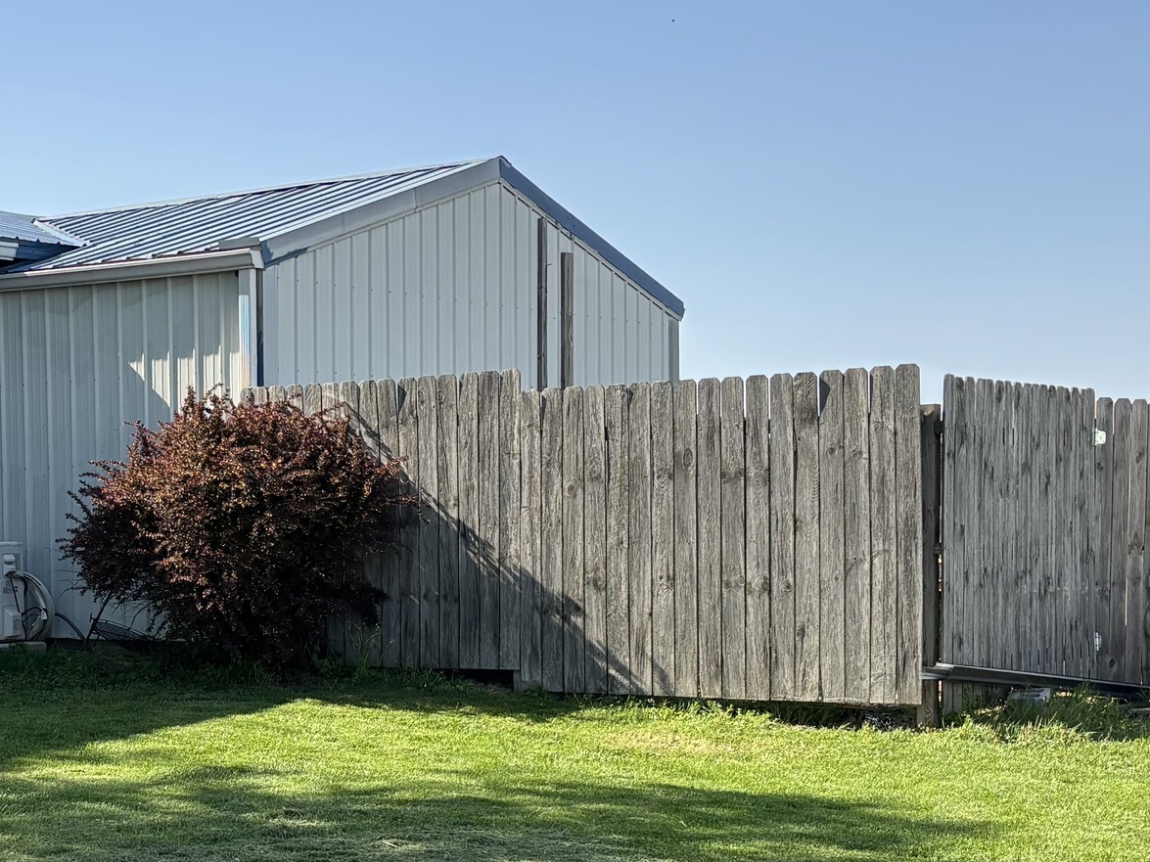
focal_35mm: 68
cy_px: 615
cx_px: 219
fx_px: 2259
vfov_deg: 21.5
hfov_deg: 27.9
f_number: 1.6
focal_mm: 5.96
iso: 50
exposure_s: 1/2398
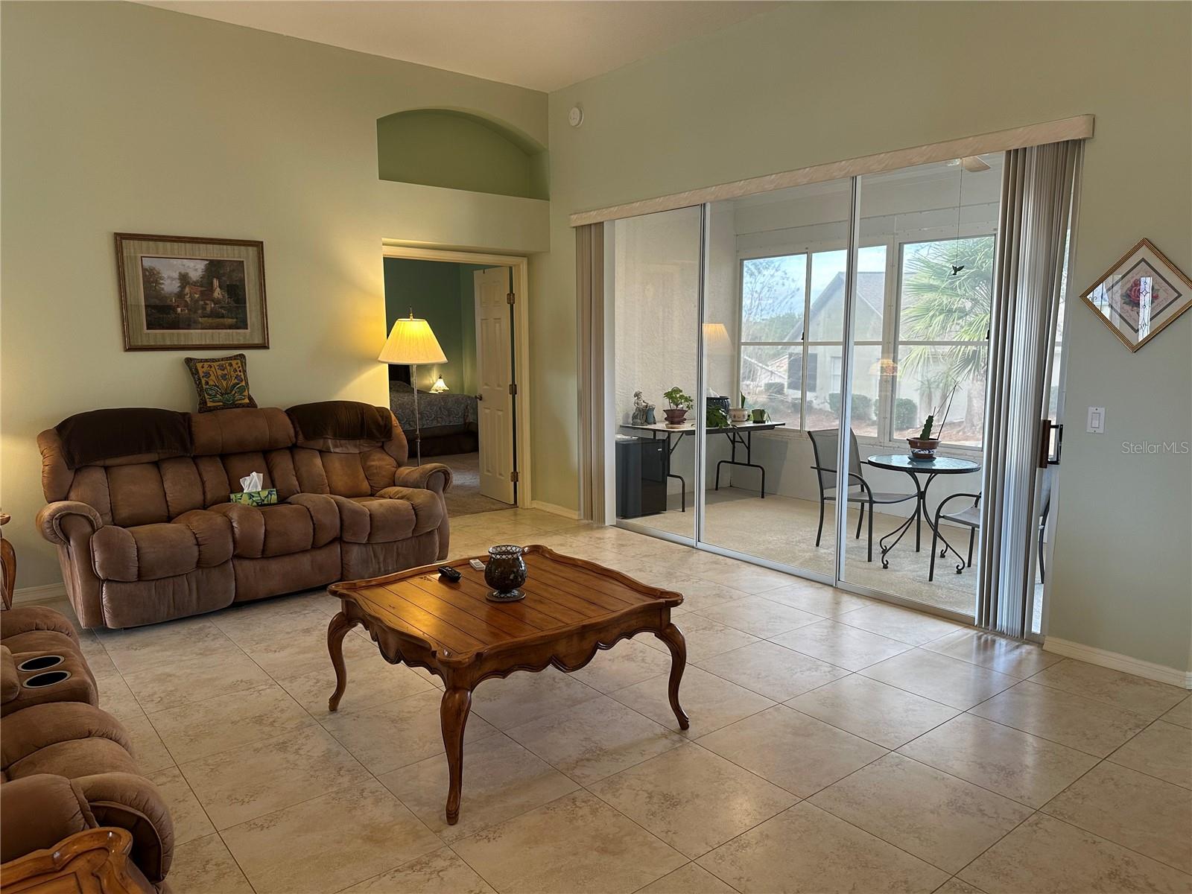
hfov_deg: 71.6
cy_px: 447
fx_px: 826
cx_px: 596
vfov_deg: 56.8
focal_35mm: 24
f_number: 1.78
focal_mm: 6.86
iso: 125
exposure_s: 1/60
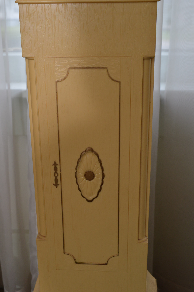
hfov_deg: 28.9
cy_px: 146
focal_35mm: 46
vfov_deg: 42.4
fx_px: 377
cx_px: 97
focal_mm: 31
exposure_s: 1/125
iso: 400
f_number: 9
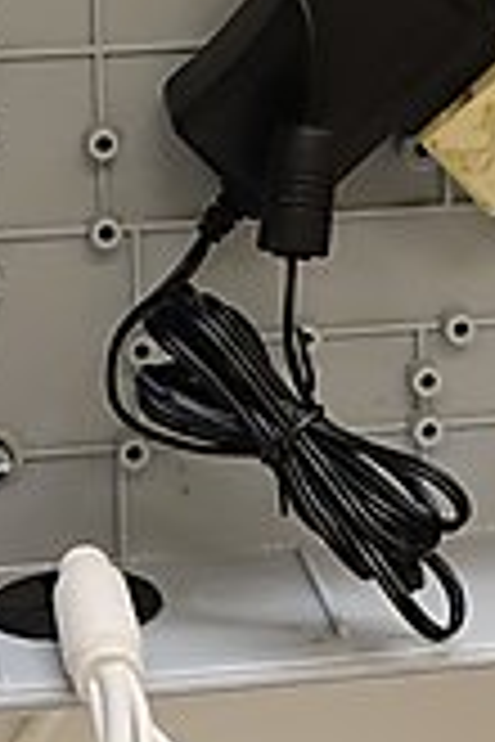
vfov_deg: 15.5
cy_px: -153
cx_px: 380
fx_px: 2619
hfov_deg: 10.8
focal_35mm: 127
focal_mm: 15.17
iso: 640
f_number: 3.2
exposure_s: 1/50
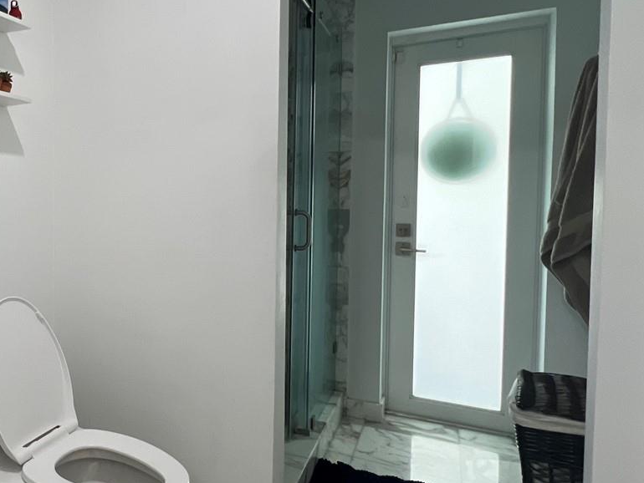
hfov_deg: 57.8
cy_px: 218
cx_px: 88
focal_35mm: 27
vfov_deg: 51.3
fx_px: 502
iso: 160
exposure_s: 1/120
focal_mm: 1.57
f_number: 1.8
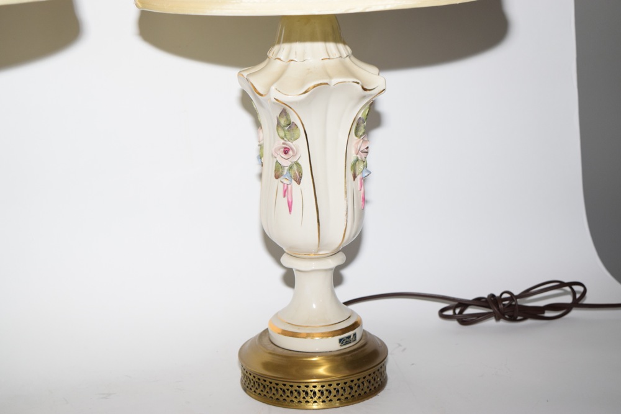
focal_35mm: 69
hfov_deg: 29.2
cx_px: 310
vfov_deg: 19.7
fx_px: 1190
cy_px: 207
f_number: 5
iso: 720
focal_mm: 46
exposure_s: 1/80
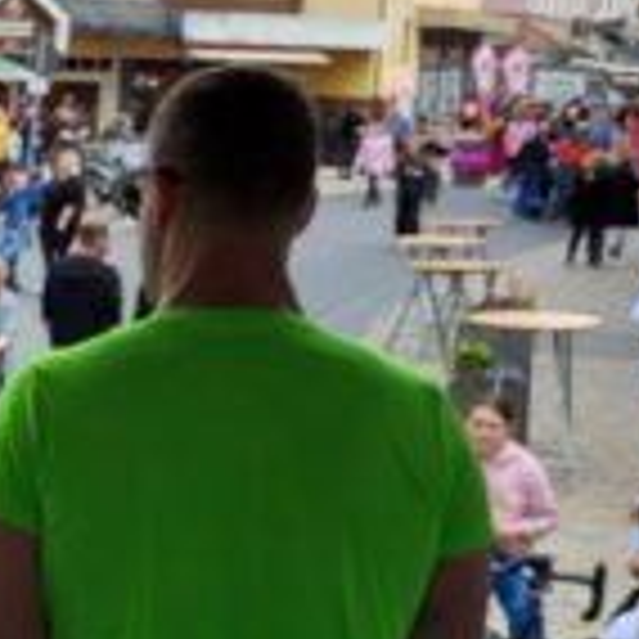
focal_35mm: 101
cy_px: 344
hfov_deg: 14.8
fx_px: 2109
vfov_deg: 17.2
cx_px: -556
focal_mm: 5.4
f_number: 1.8
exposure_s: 1/1321
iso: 40
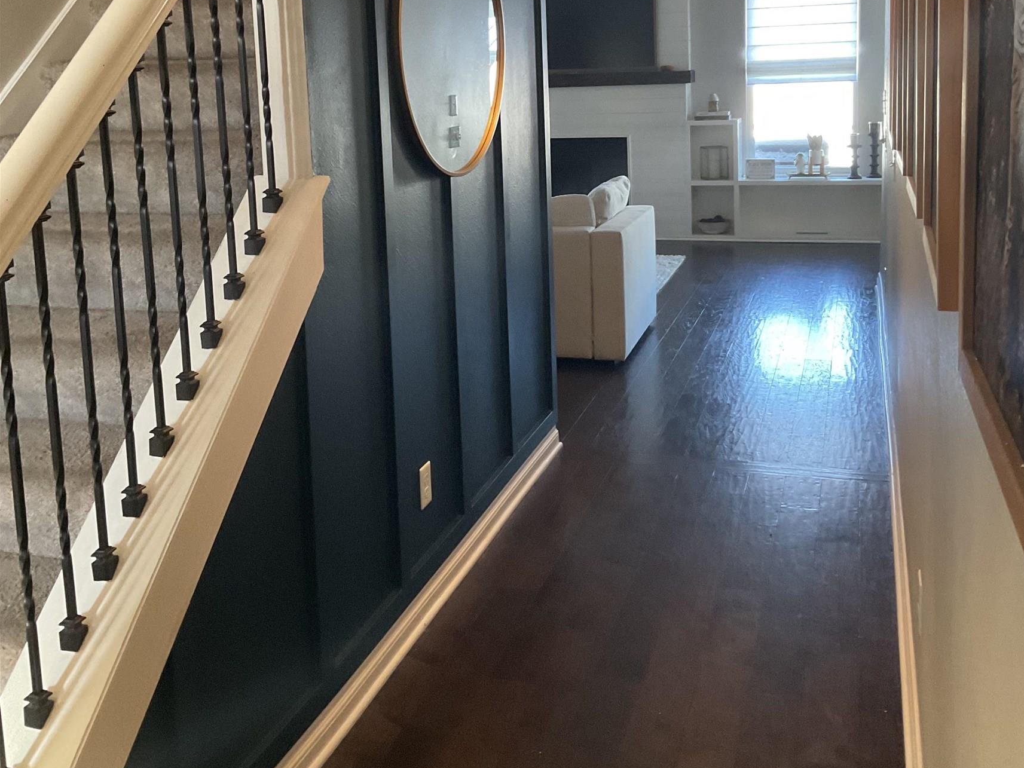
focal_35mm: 39
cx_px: 516
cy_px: 192
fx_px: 1154
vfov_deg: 36.0
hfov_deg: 47.9
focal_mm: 3
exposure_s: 1/60
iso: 200
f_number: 1.8
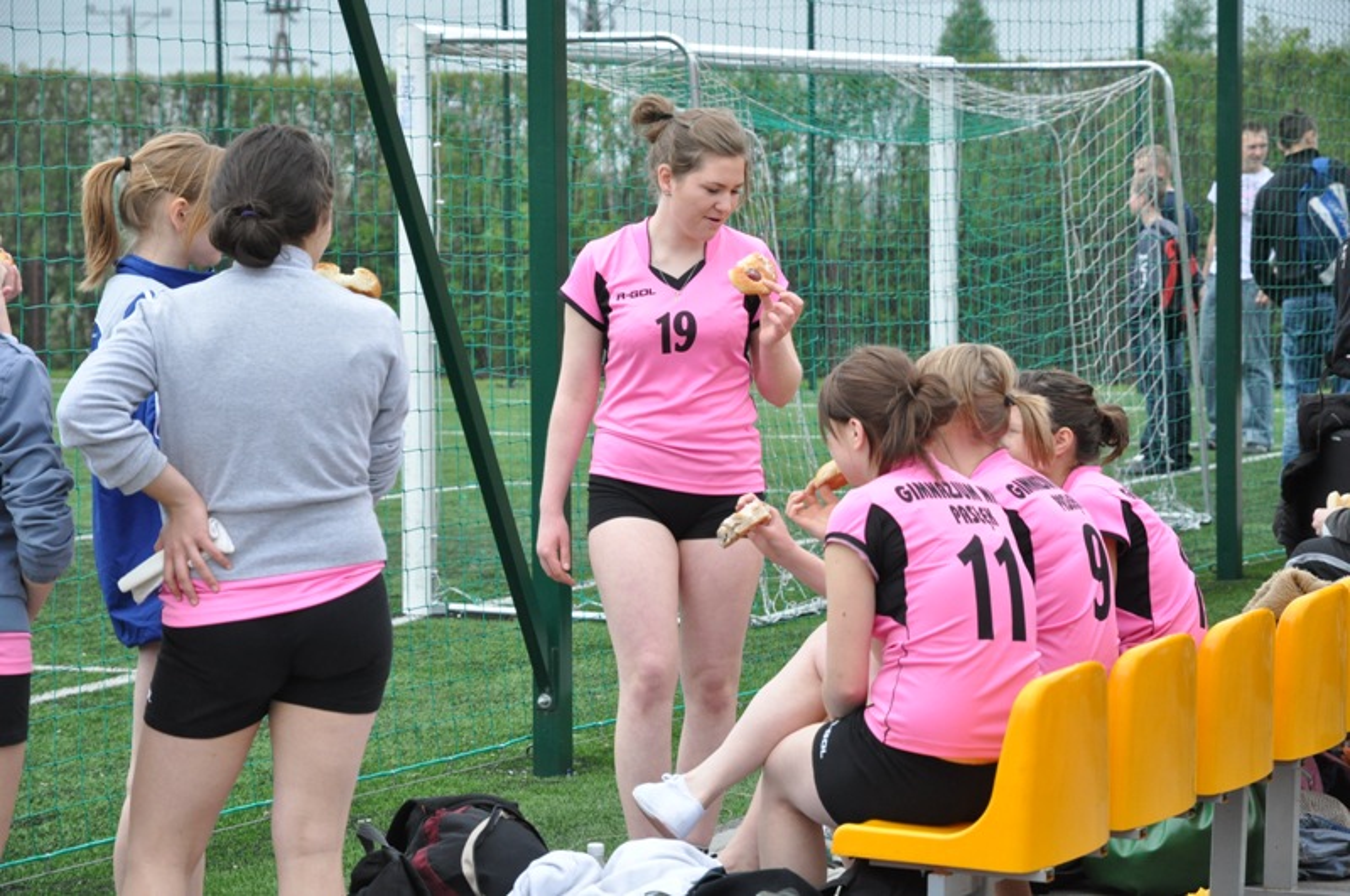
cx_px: 675
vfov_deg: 11.7
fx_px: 4381
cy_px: 448
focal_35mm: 117
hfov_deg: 17.5
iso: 1250
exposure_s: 1/2000
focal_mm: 78
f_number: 5.6
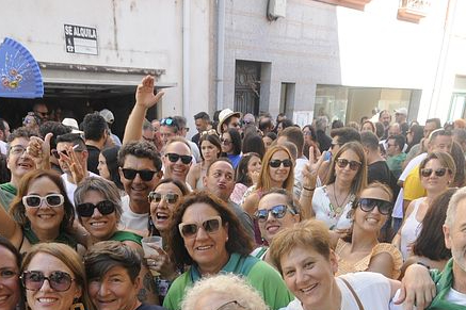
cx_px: 203
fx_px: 453
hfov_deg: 54.3
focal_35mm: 35
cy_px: 300
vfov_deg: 34.8
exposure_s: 1/125
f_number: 5.6
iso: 400
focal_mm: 12
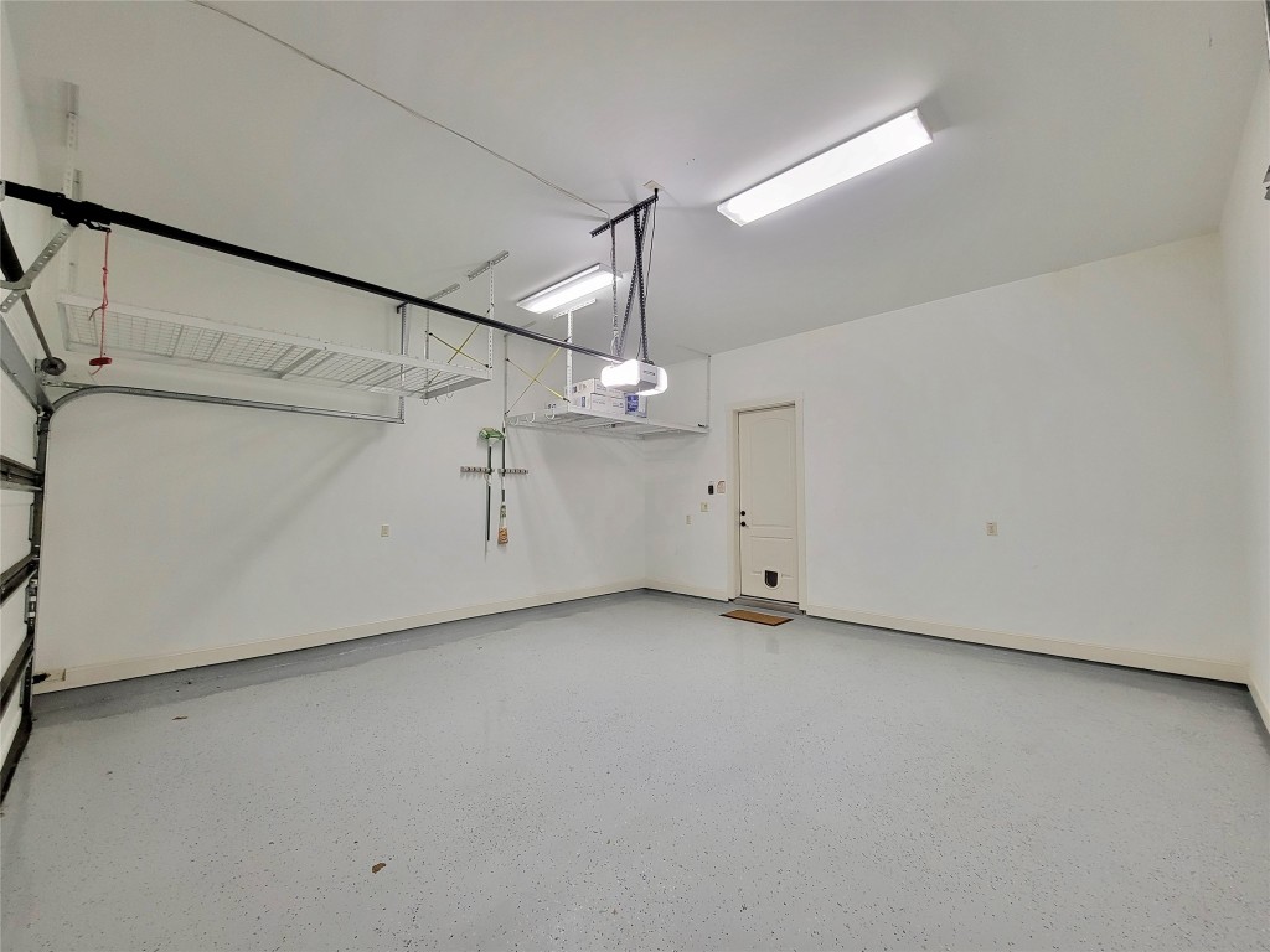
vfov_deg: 89.9
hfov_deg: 106.2
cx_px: 635
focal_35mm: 13
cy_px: 476
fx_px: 477
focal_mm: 2.2
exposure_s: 1/59
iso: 250
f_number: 2.2
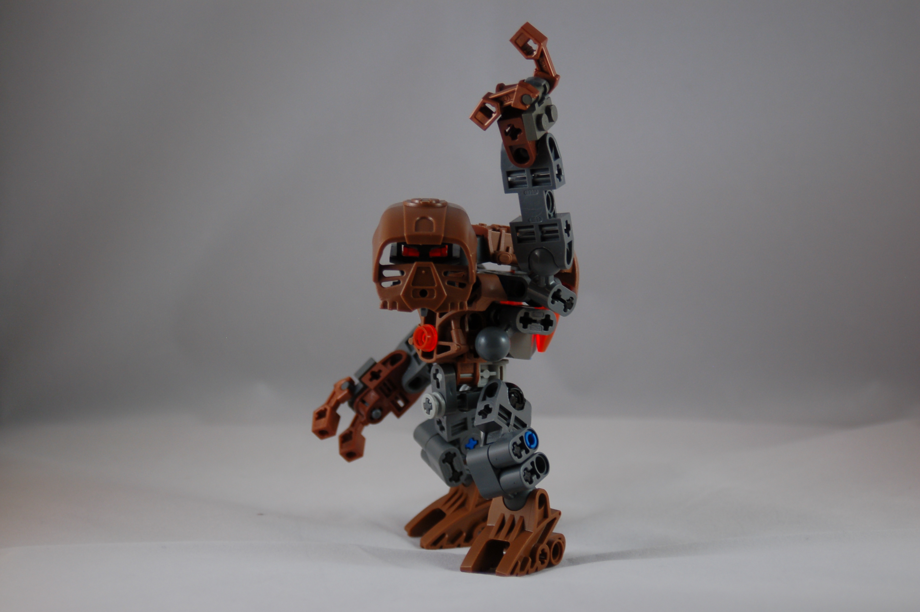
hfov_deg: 19.5
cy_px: 306
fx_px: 2681
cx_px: 460
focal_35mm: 105
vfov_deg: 13.0
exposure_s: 1/15
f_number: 5.3
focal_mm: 70
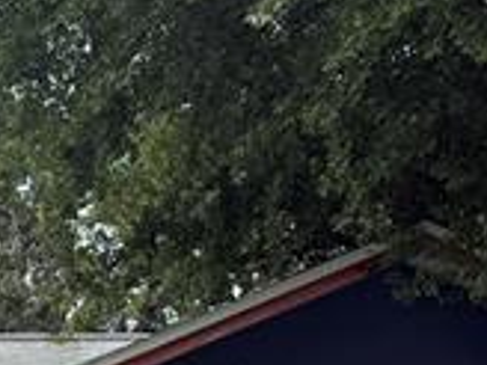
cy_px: 680
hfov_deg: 11.9
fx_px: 2110
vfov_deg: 9.4
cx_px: -439
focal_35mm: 150
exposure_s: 1/3953
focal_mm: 6.76
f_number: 1.78
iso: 100
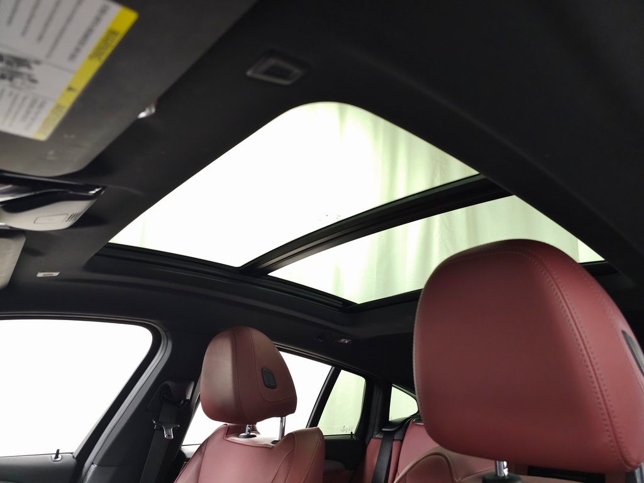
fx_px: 428
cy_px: 242
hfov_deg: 73.9
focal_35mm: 23
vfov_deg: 58.9
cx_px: 322
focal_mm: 6.3
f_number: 1.7
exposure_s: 1/60
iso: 250
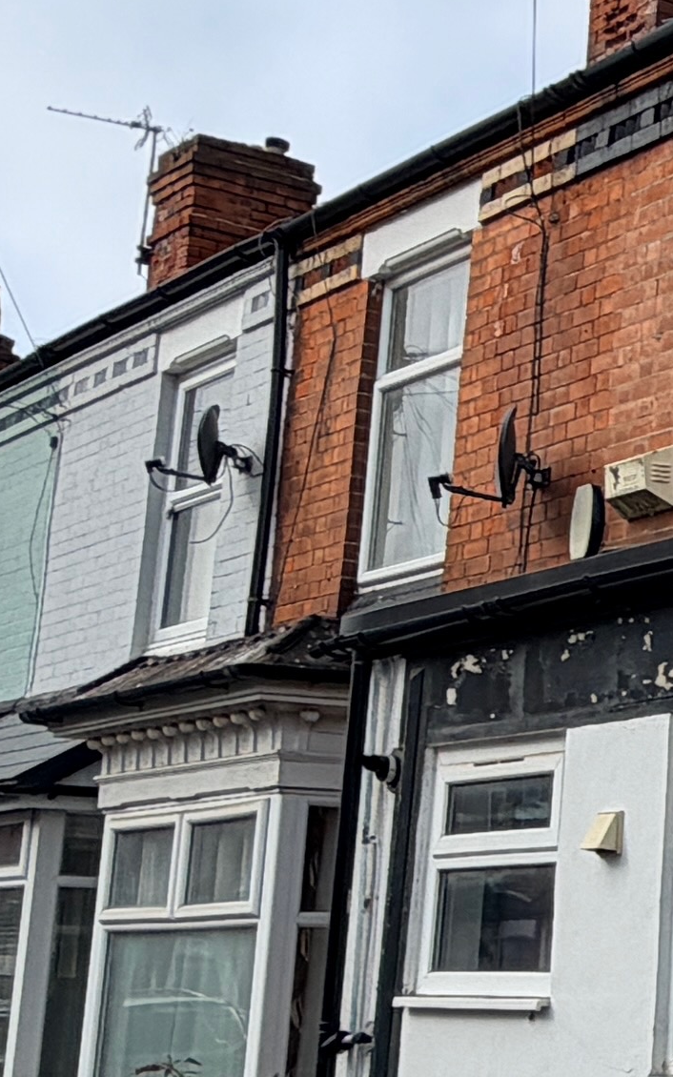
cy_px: 602
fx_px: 2202
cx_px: 1401
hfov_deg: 14.2
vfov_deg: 27.5
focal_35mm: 75
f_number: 2.2
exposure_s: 1/789
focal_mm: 2.22
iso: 20
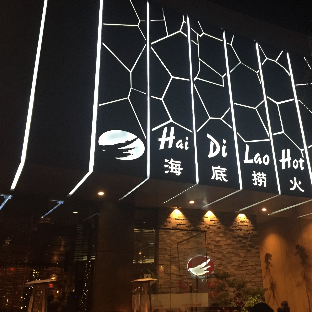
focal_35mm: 35
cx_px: 192
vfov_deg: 47.2
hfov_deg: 46.9
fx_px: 357
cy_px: 155
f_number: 2.2
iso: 160
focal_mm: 4.15
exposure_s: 1/30
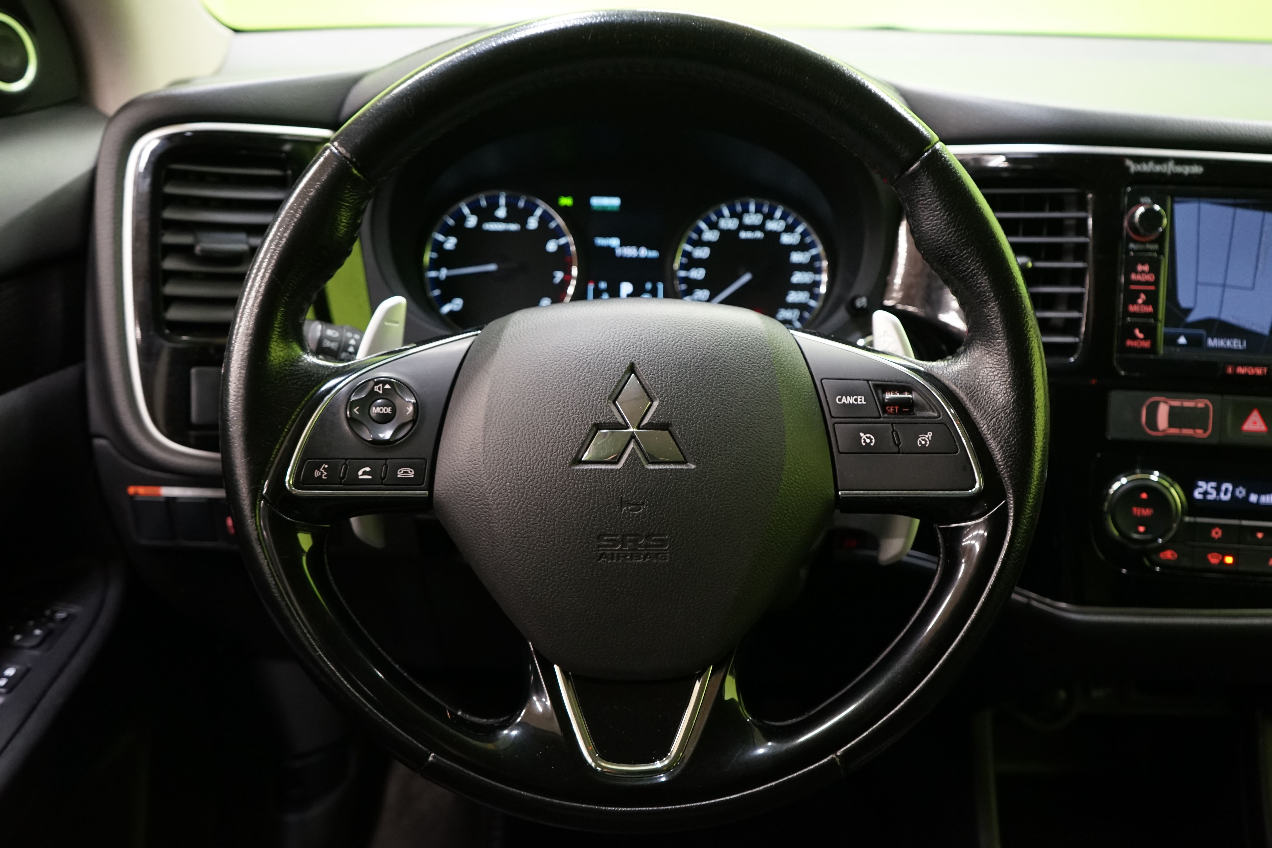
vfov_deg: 41.1
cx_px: 636
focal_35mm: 32
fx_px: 1131
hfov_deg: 58.7
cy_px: 424
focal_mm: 32
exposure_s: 1/15
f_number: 5
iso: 2000
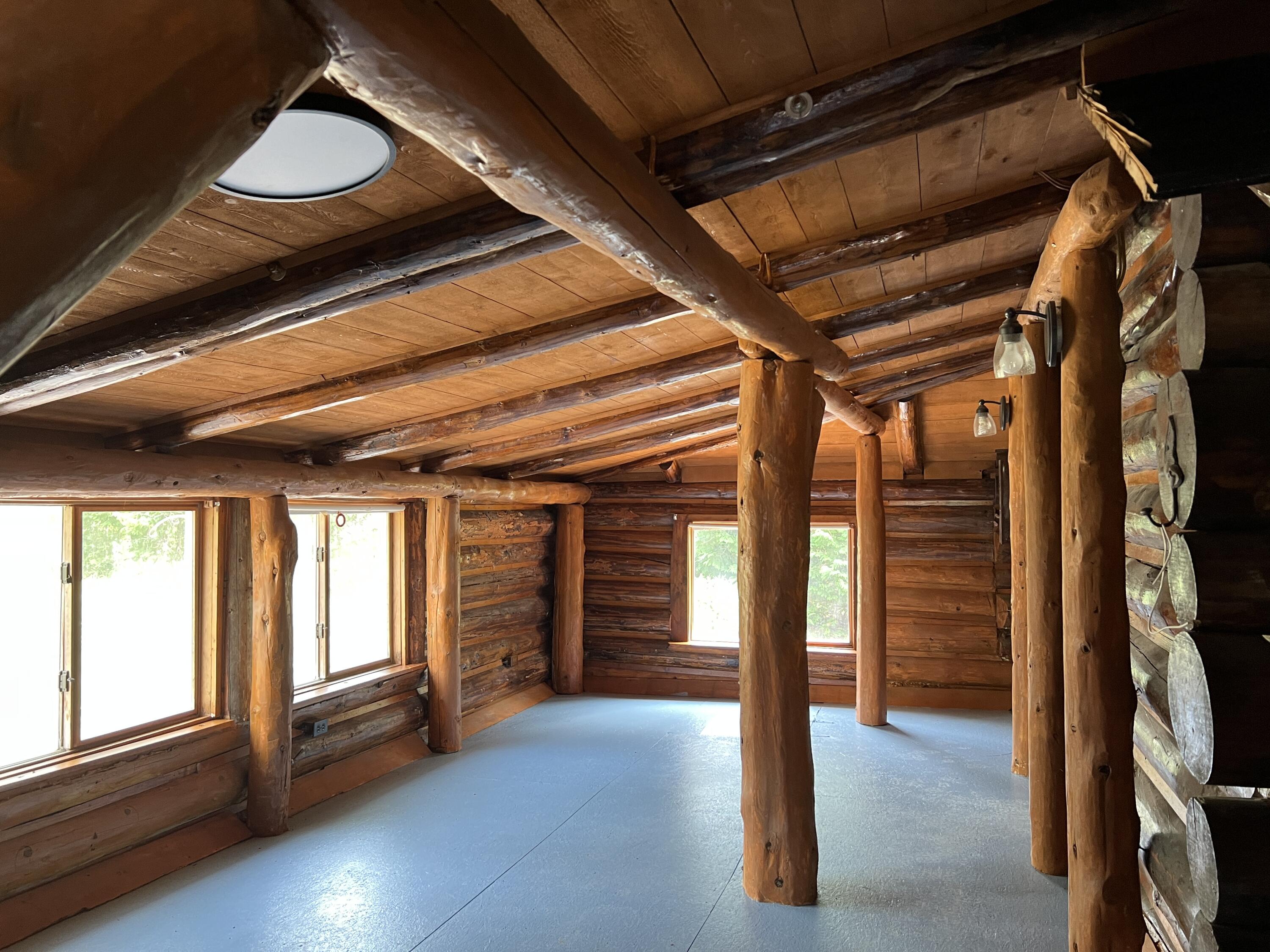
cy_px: 476
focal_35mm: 26
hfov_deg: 67.3
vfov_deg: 53.1
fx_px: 954
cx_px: 635
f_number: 1.5
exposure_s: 1/60
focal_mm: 5.7
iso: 125
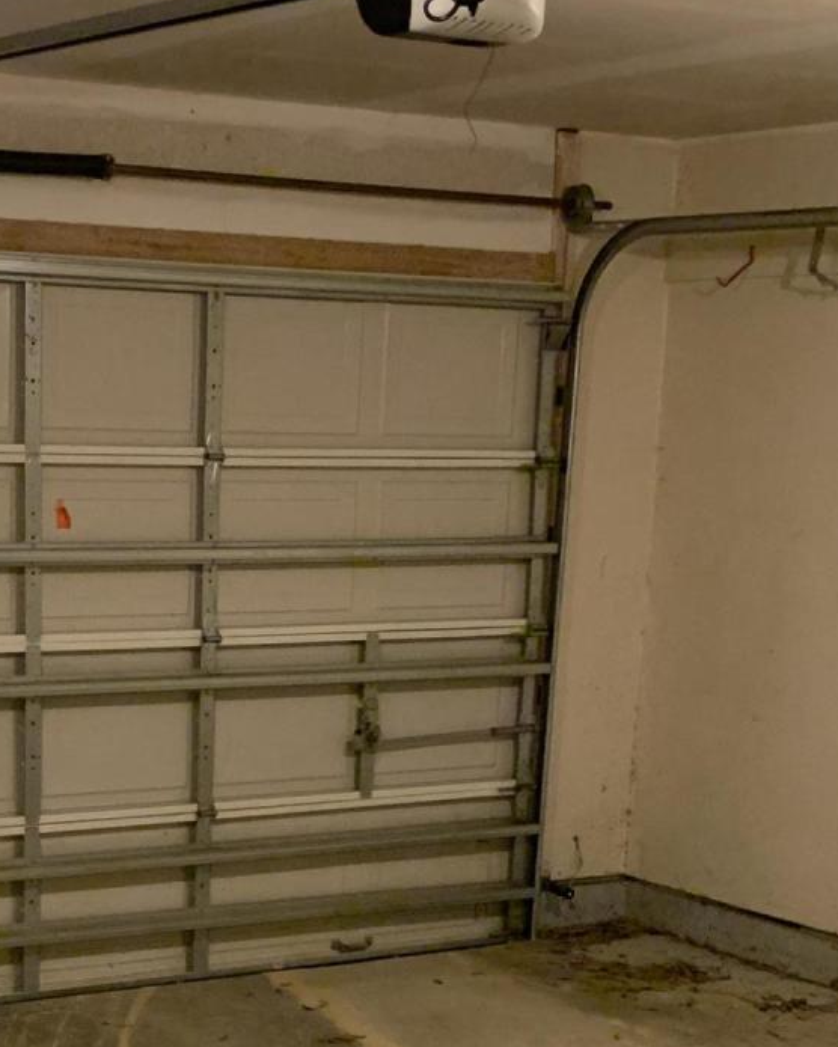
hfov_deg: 20.8
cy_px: 914
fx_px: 2263
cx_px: 206
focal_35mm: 73
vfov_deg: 25.4
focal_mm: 4.25
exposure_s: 1/30
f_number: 1.8
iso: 640
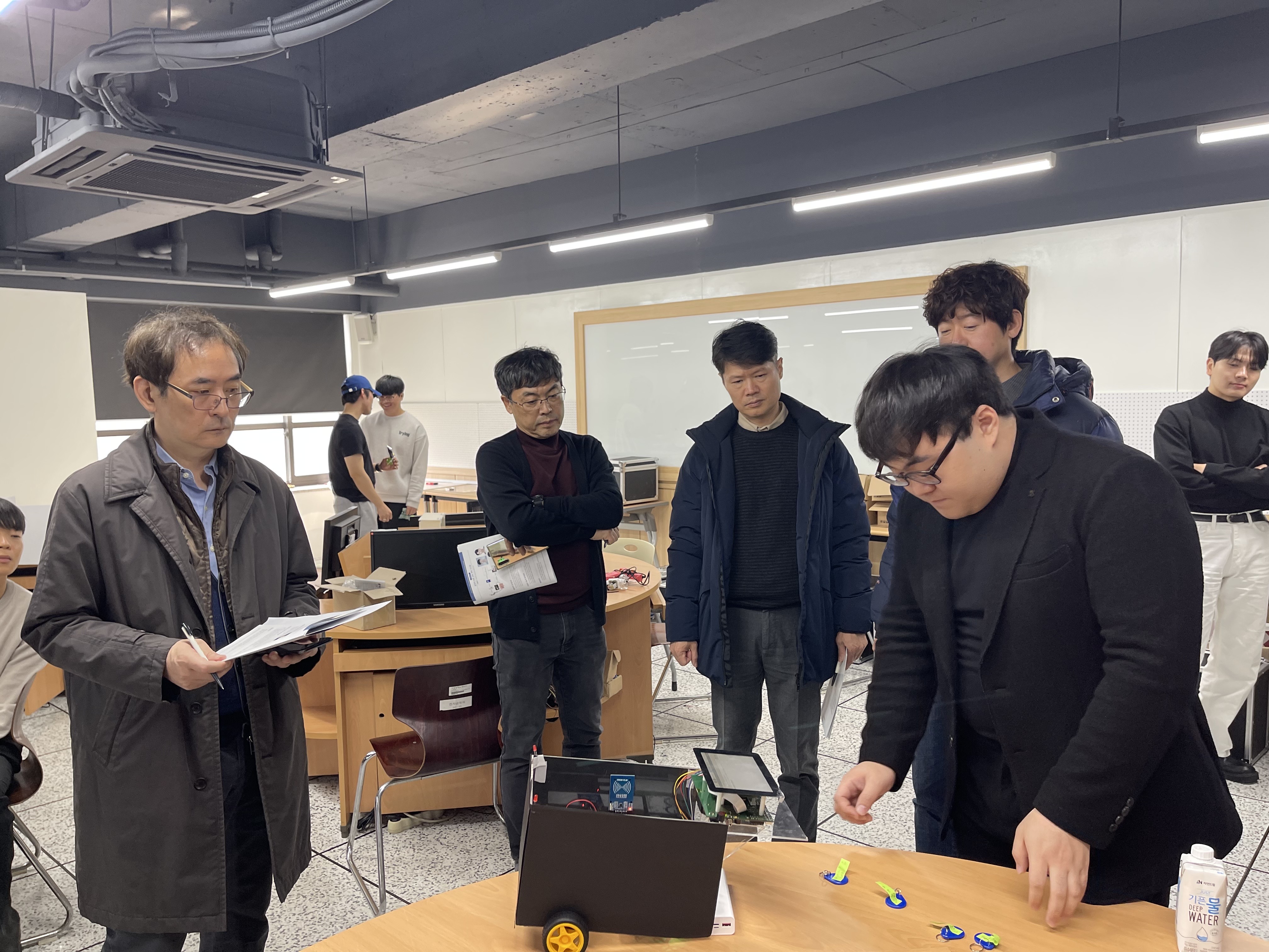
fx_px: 916
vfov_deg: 54.9
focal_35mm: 25
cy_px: 476
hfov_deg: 69.4
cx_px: 634
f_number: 1.6
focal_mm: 5.1
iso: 125
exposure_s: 1/120
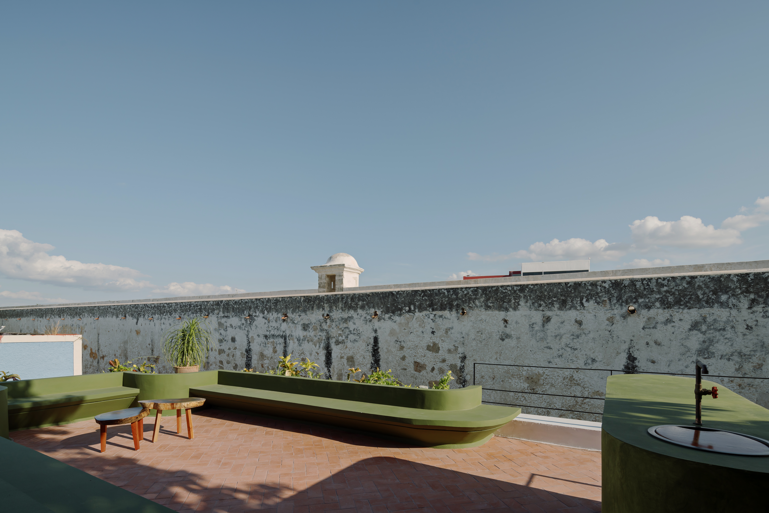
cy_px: 256
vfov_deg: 70.4
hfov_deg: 93.3
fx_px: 363
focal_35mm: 17
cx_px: 384
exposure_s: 1/400
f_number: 9
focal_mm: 17
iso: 200
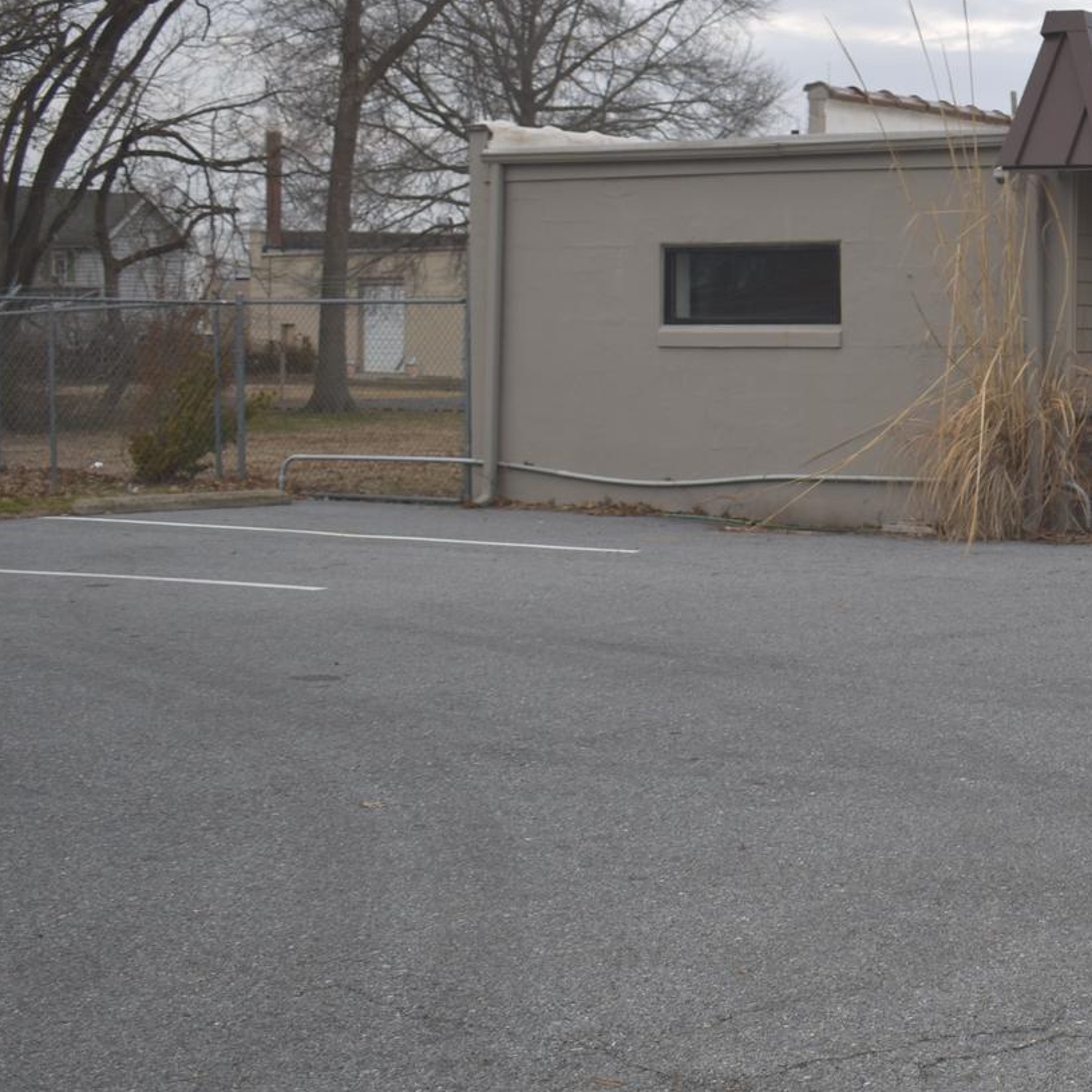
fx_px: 2284
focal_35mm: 64
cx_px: 1259
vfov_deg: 26.8
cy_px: 379
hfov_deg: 24.7
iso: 100
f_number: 4.5
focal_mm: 20
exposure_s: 1/200
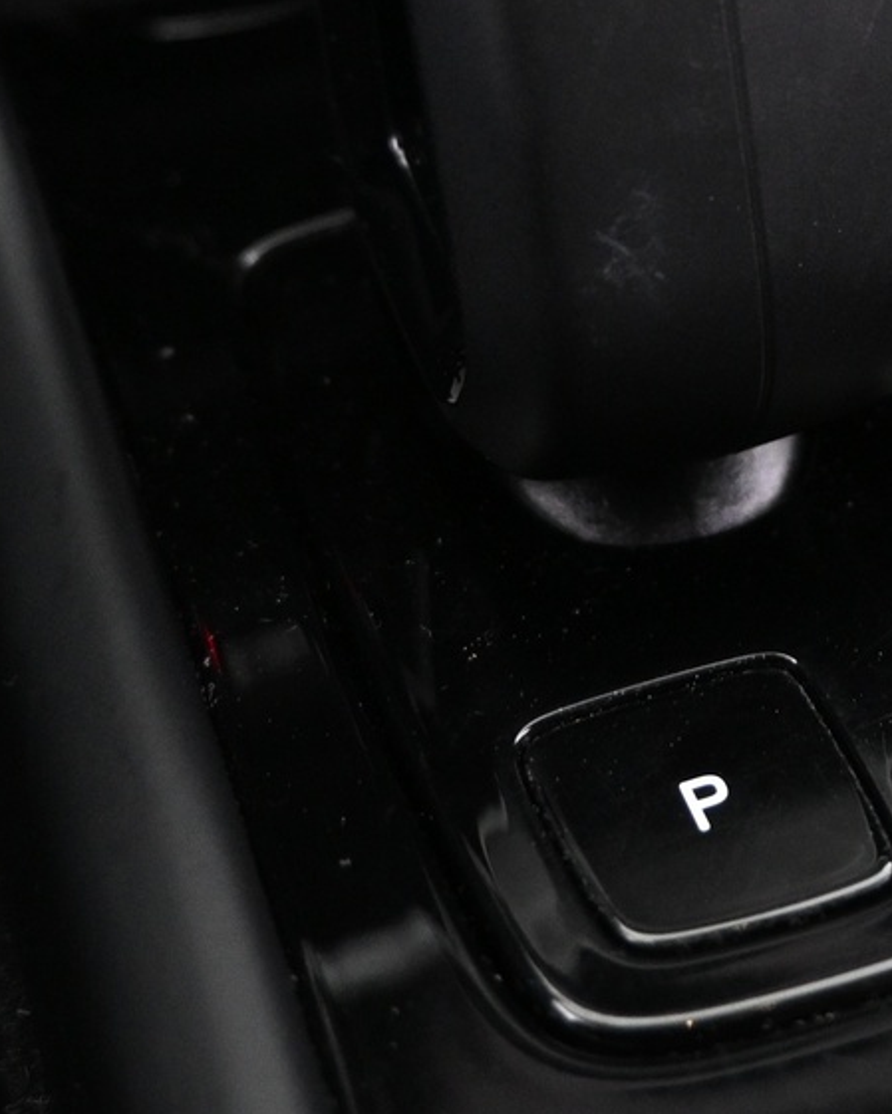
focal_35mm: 65
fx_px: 2144
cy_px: 209
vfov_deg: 28.5
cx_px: 836
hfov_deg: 22.8
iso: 1600
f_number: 3.5
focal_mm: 16
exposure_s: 1/10
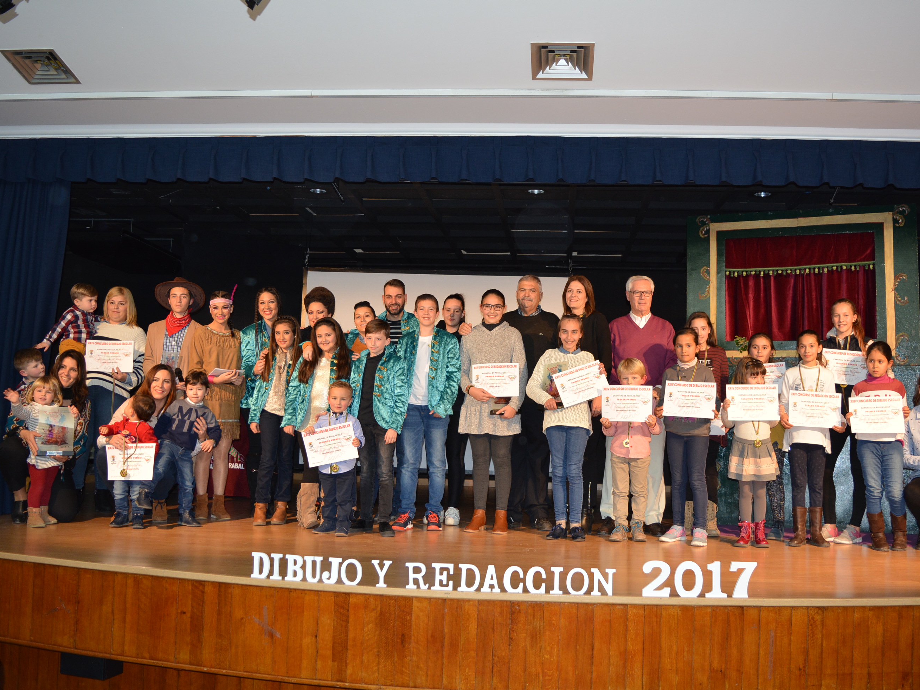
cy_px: 341
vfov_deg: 42.9
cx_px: 507
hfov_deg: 55.2
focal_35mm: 33
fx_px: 877
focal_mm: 20
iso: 400
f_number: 4
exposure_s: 1/60
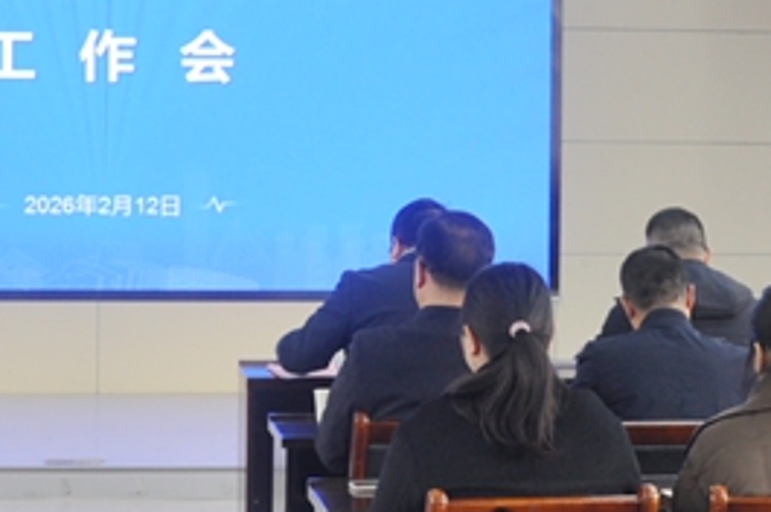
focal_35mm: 102
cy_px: 172
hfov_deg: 20.0
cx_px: 361
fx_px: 2182
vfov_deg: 13.4
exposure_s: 1/60
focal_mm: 18
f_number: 4
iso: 400
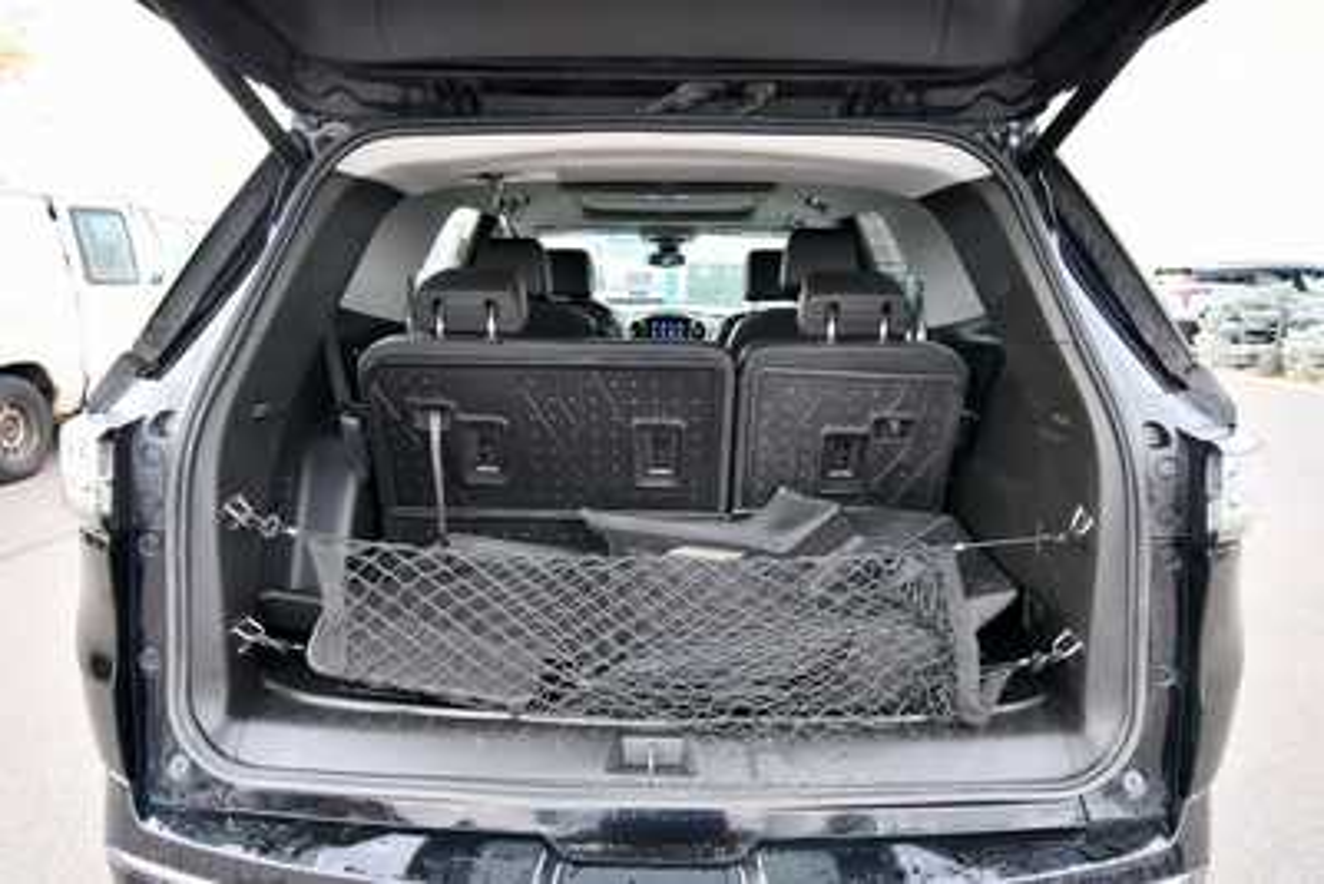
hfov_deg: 78.6
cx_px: 662
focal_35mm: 22
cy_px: 442
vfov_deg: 57.3
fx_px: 809
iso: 800
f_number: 5.3
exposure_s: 1/200
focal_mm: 15
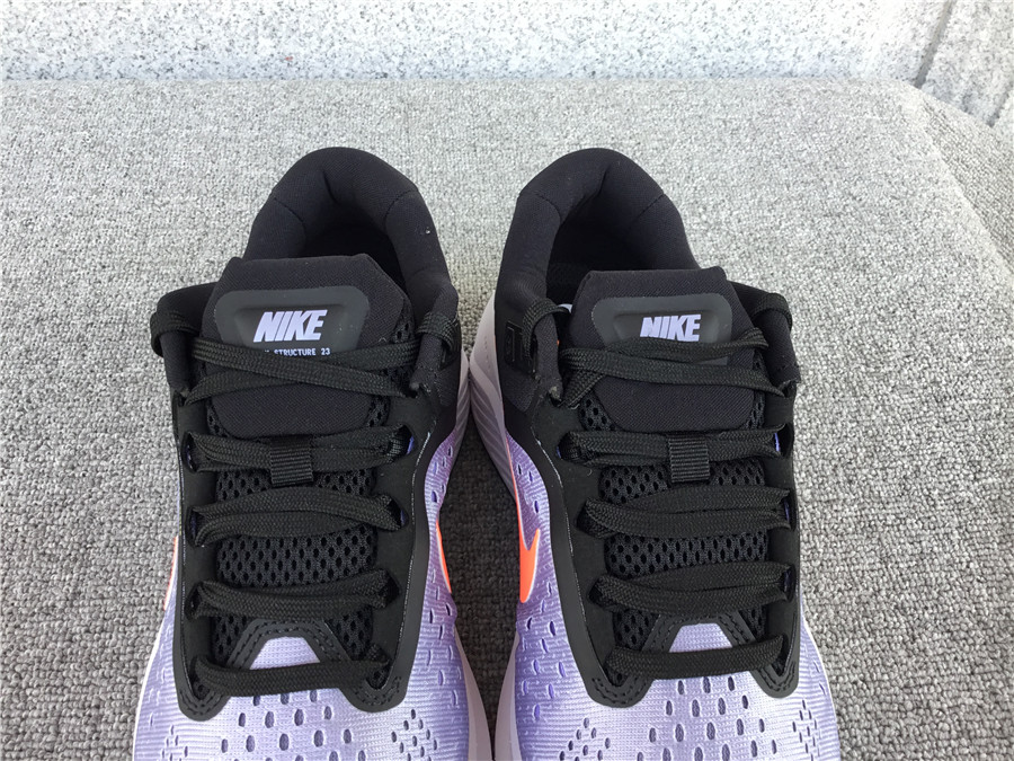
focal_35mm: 31
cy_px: 380
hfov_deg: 58.4
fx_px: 908
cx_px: 507
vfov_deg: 45.4
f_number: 2.4
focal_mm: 3.3
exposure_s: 1/100
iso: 40
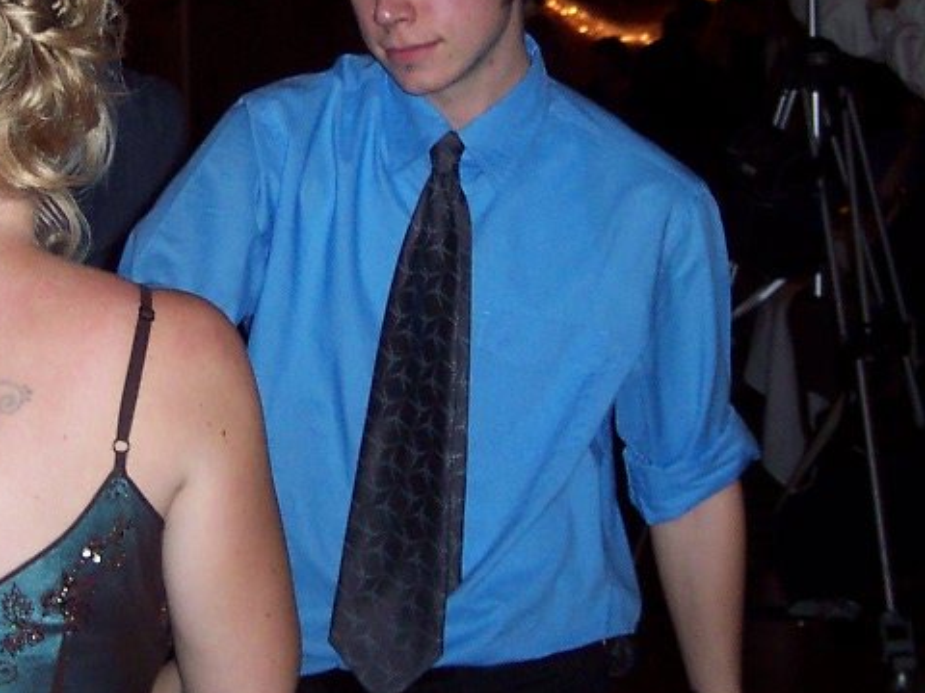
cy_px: 196
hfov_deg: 19.2
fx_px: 2726
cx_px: 287
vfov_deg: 14.5
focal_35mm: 102
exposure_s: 1/30
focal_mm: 8
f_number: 2.8
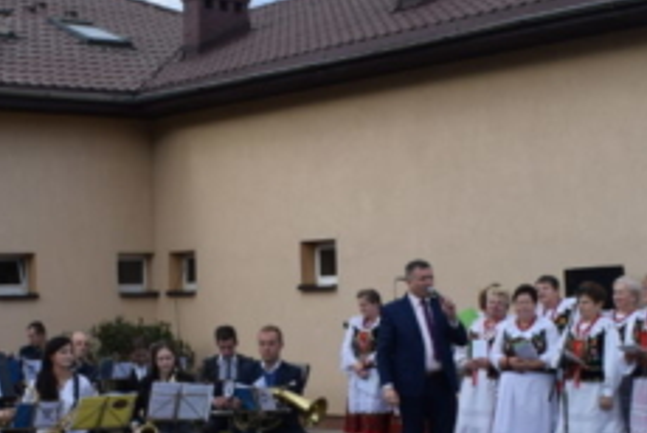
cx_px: 264
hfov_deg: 26.9
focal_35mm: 75
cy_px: 367
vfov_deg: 18.0
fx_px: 1350
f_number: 8
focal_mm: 18
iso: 200
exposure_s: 1/250
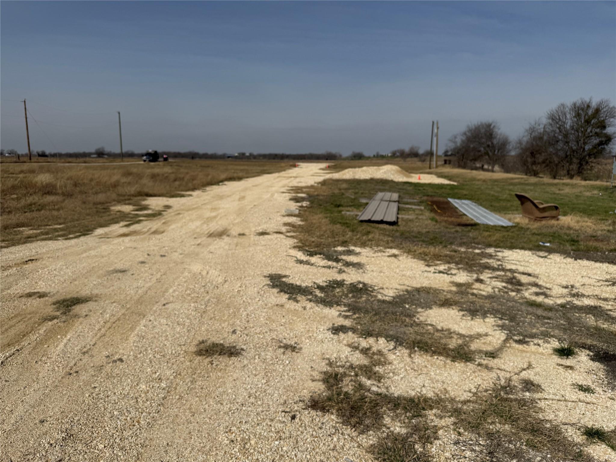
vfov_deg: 56.8
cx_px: 308
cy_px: 231
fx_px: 427
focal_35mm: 24
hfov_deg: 71.6
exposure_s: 1/14286
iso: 50
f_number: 1.78
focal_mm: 6.76
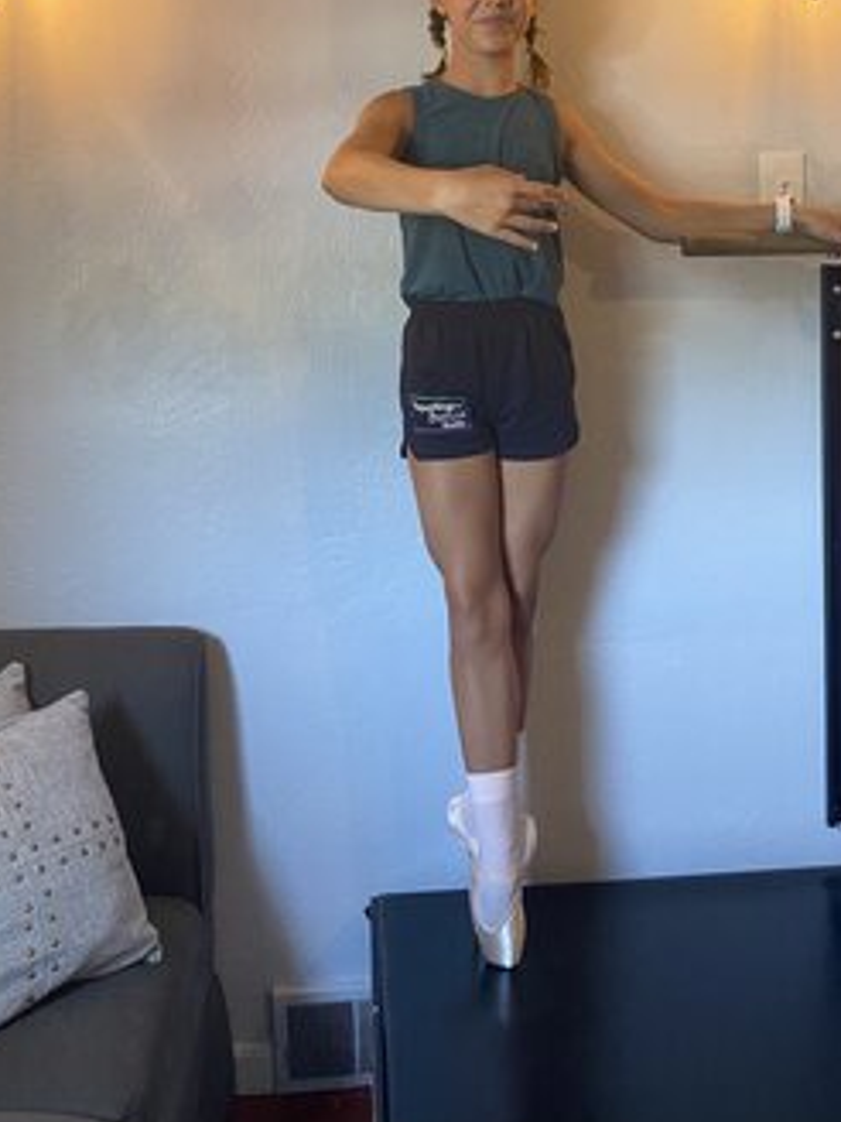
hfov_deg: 37.6
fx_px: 1231
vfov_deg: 48.4
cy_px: 400
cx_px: 485
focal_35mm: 38
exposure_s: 1/60
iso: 160
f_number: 1.8
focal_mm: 4.25
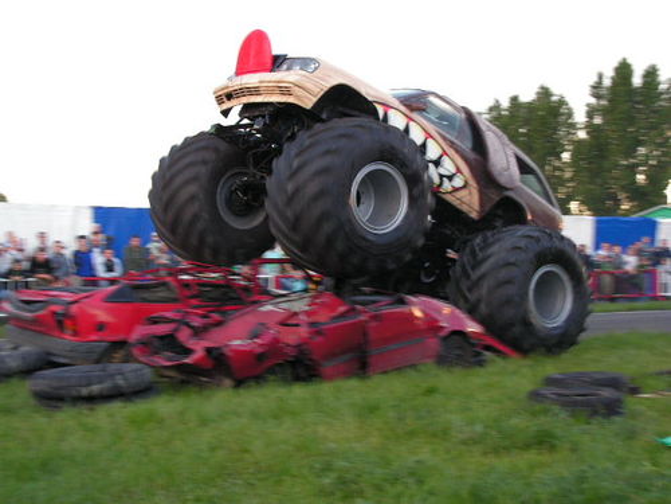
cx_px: 336
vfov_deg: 24.8
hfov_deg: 32.7
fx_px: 1144
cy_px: 252
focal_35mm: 59
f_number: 3.3
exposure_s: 1/60
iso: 100
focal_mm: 9.9
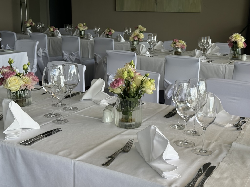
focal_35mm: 48
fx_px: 347
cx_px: 125
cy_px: 94
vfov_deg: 30.3
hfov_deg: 39.7
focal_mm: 6.76
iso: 64
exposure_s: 1/484
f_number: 1.78
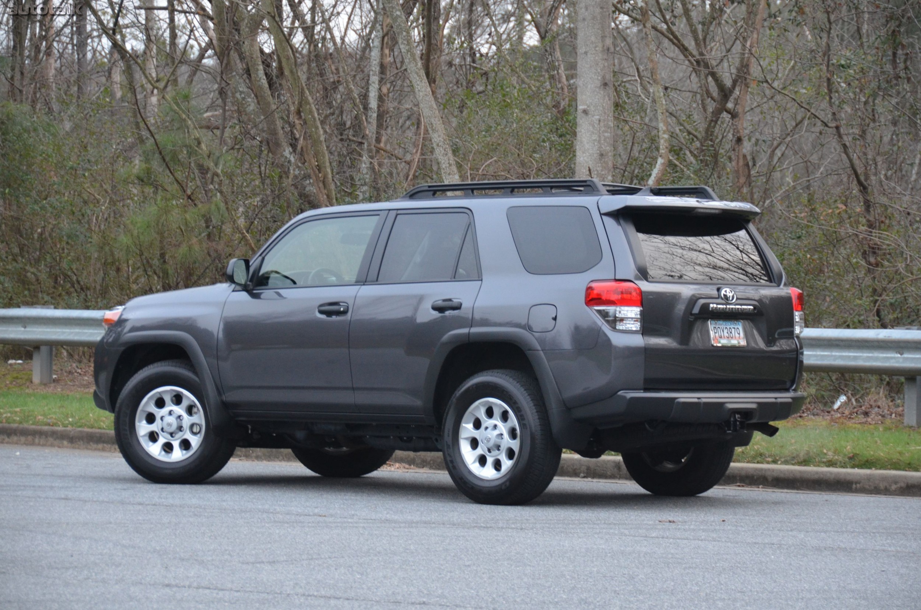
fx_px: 3638
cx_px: 460
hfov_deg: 14.4
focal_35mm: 142
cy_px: 305
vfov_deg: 9.6
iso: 1600
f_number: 5.3
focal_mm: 95
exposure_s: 1/50
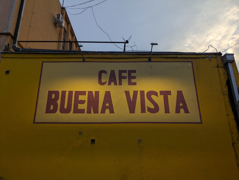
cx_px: 120
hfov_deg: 69.4
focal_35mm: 25
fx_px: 173
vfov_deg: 54.9
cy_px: 90
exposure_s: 1/547
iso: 48
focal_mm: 5.43
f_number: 1.89
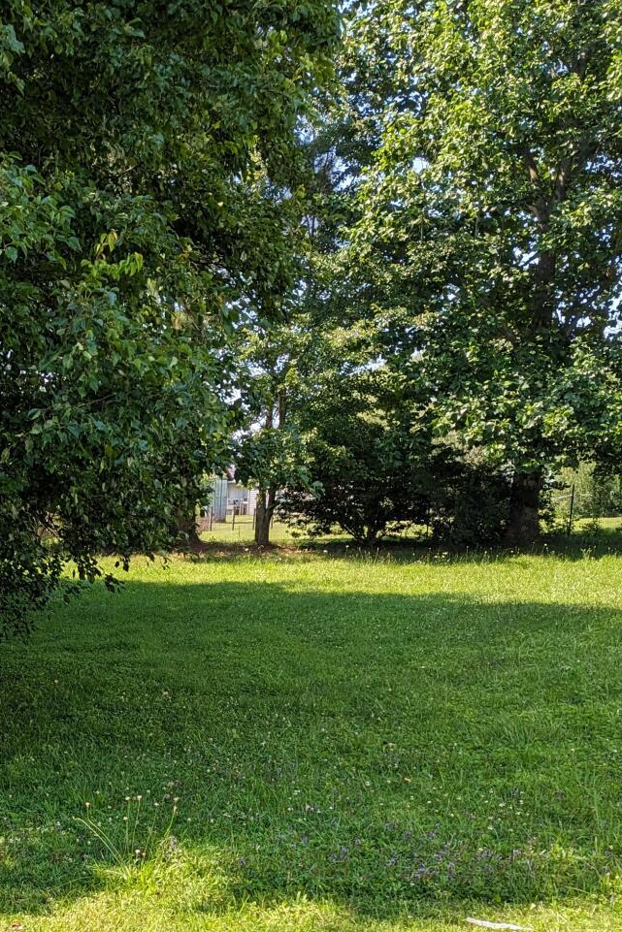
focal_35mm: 52
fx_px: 1347
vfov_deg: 36.9
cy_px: 739
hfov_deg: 24.2
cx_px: -70
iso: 41
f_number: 1.85
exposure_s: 1/462
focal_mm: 6.81
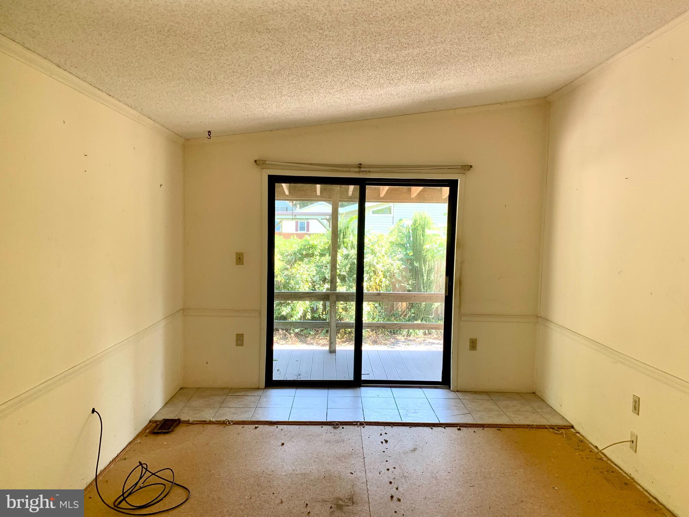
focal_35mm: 26
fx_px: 518
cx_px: 344
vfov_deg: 53.1
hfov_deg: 67.3
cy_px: 258
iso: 100
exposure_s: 1/97
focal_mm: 4.25
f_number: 1.8
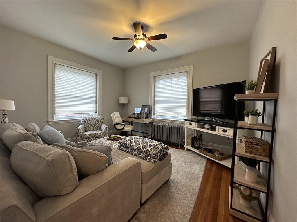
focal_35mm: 14
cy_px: 111
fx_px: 120
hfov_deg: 102.1
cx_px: 148
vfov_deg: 85.7
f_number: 2.2
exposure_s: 1/60
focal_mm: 2.22
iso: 200
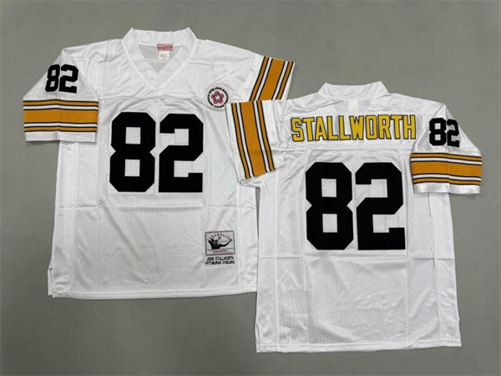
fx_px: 347
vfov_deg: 56.8
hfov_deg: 71.6
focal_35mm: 24
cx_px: 250
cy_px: 188
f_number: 1.78
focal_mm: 6.76
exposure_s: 1/100
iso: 125
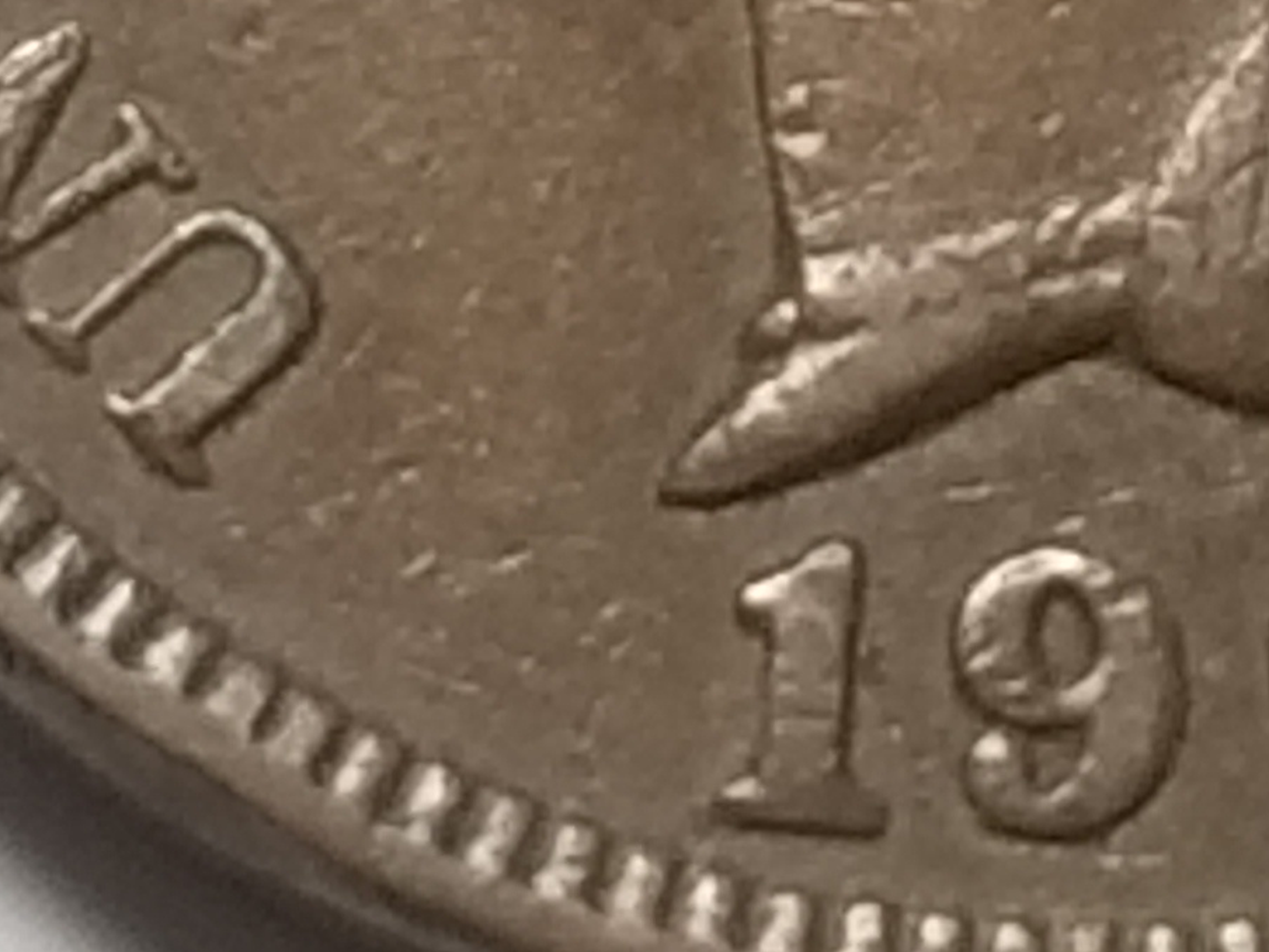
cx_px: 983
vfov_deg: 12.2
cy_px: -463
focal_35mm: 116
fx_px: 4252
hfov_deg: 16.9
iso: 50
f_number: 1.7
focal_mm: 4.25
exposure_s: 1/285
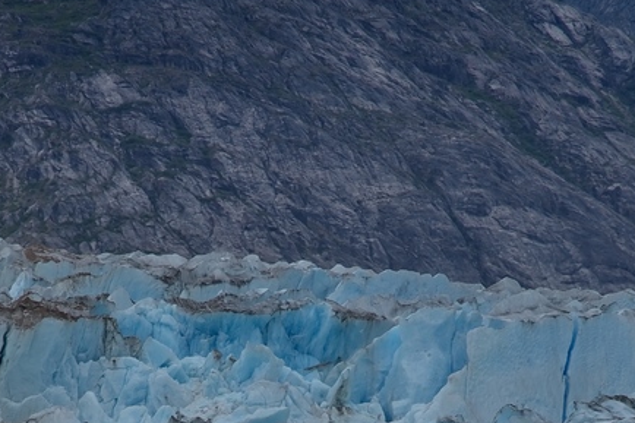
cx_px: 323
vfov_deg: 3.9
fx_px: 6241
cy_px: 585
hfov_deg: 5.8
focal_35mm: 354
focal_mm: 120
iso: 100
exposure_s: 1/250
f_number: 6.3
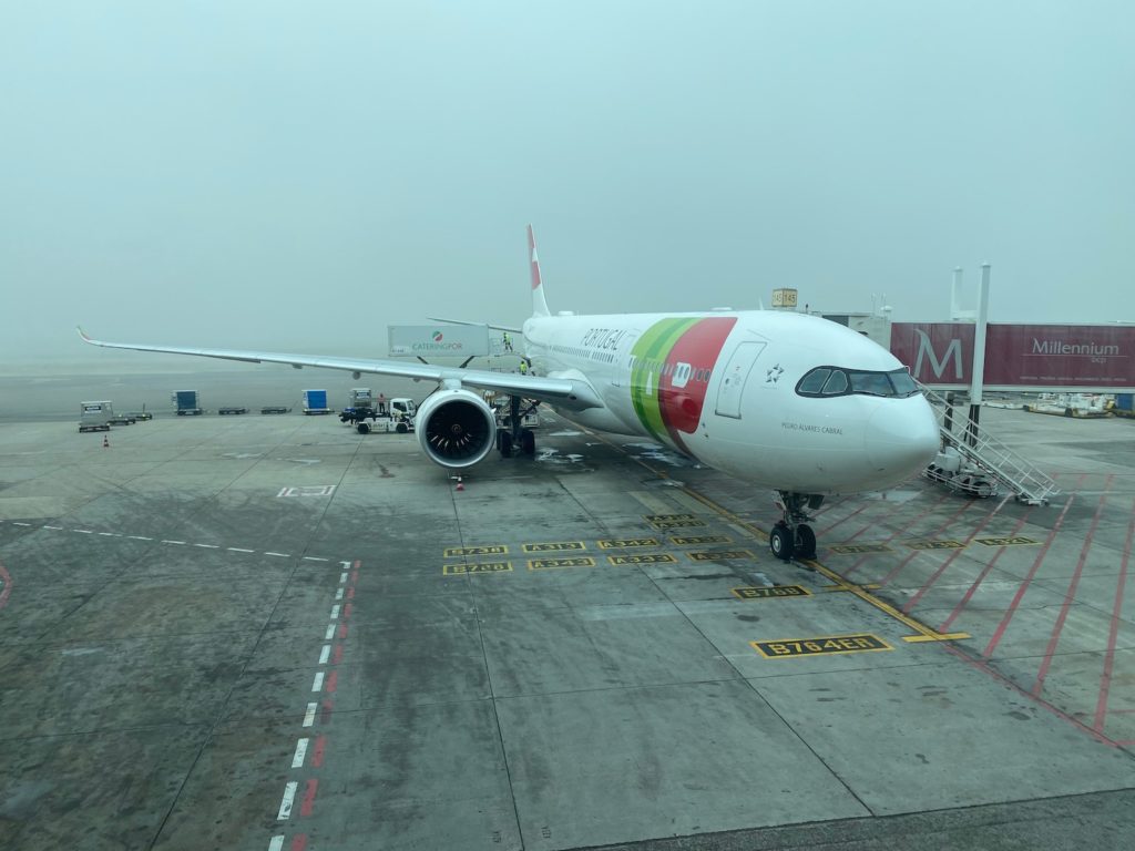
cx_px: 568
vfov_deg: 53.1
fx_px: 852
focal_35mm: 26
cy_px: 426
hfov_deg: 67.3
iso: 32
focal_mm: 4.25
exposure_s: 1/515
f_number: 1.8
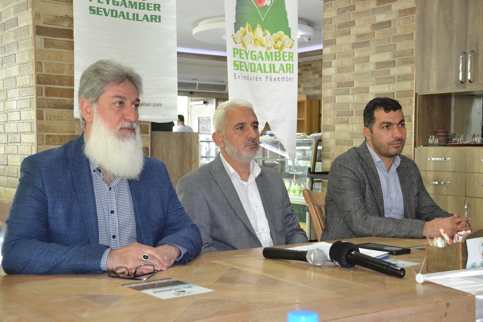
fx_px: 657
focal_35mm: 49
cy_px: 159
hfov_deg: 40.3
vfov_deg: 27.5
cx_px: 240
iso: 2000
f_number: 4.2
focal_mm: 32
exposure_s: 1/60
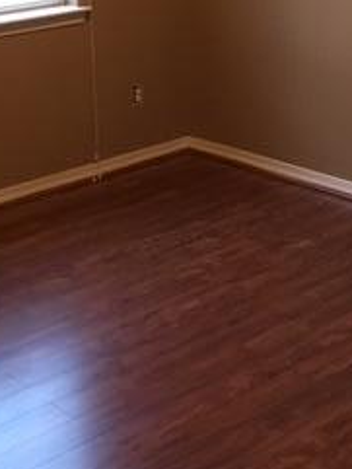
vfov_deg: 24.8
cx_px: 253
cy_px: 78
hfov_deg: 19.1
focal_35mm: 77
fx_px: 1043
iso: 200
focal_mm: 4.15
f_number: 2.2
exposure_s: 1/20
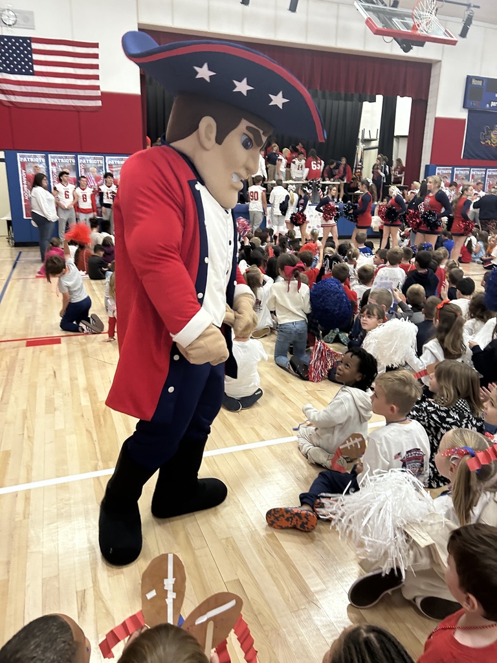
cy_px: 332
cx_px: 248
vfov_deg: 67.3
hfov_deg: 53.1
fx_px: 498
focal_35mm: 26
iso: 200
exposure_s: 1/60
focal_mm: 5.7
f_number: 1.5
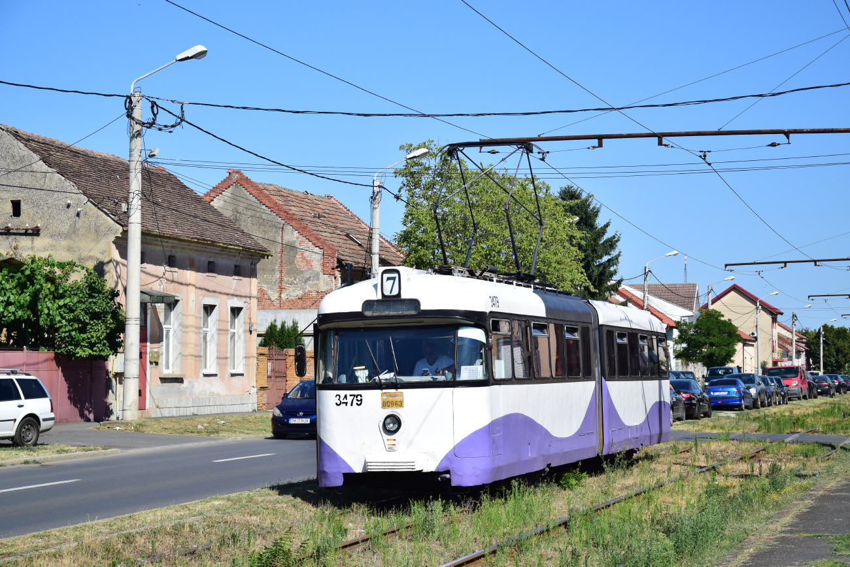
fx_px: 2054
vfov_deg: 15.7
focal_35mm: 87
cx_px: 425
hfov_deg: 23.4
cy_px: 284
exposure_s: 1/1000
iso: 200
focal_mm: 58
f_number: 6.3
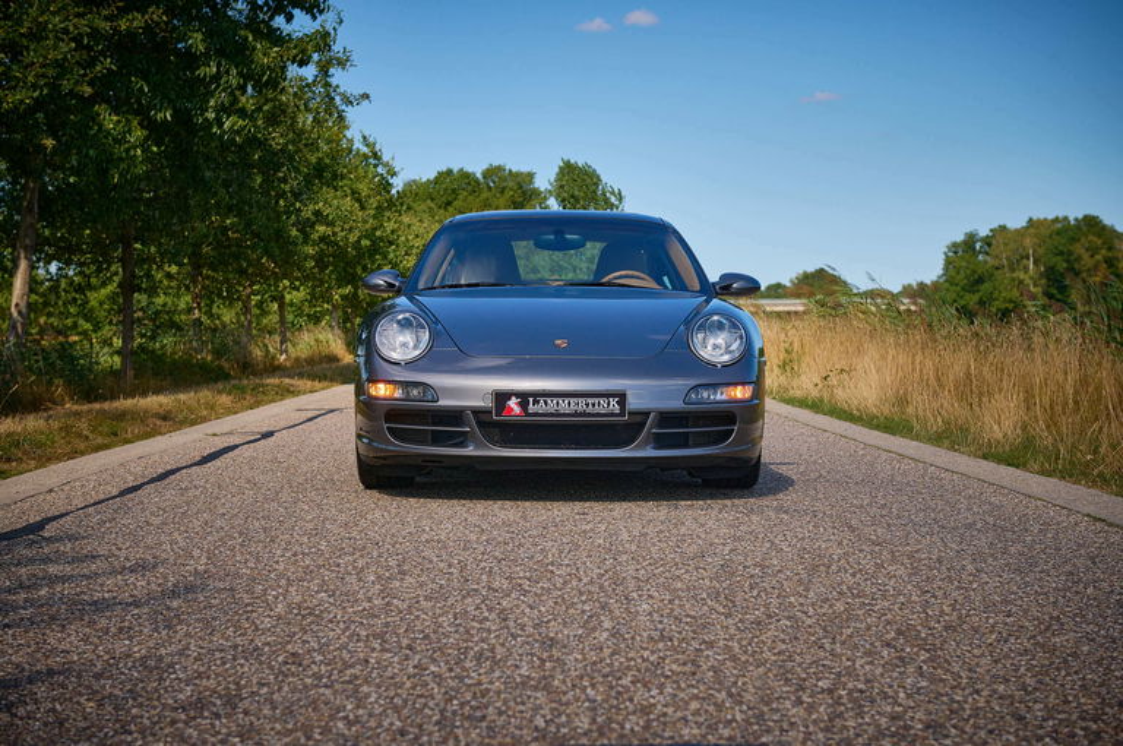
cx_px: 562
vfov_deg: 21.9
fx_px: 1932
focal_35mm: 62
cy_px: 373
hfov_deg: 32.4
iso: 640
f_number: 5.6
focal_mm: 62
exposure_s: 1/3200
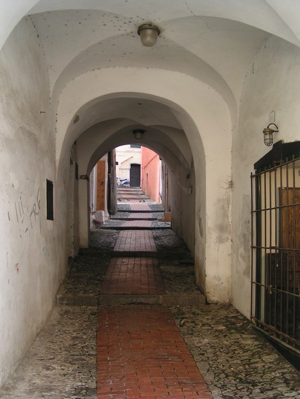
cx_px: 150
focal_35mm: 38
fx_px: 439
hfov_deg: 37.7
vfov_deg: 49.0
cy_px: 200
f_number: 2.8
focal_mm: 5.8
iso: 50
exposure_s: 1/50
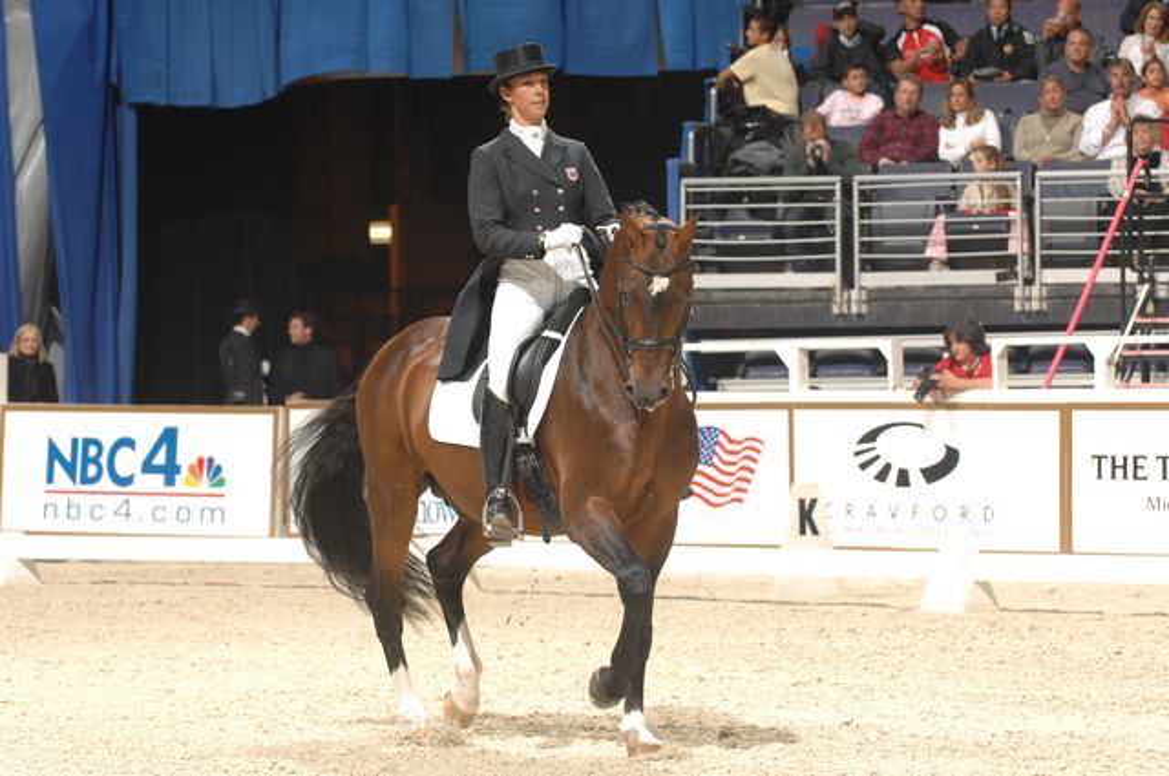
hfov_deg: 11.0
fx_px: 6081
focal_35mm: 188
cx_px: 584
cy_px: 388
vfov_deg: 7.3
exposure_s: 1/250
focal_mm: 125
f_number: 5
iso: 320
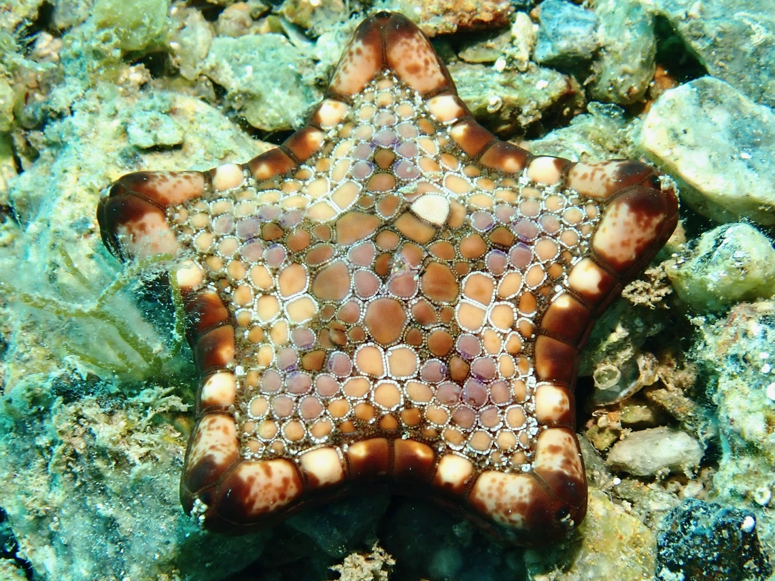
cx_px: 388
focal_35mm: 100
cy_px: 290
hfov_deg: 19.6
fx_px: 2239
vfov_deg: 14.8
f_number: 6.3
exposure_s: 1/200
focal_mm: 18
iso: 320
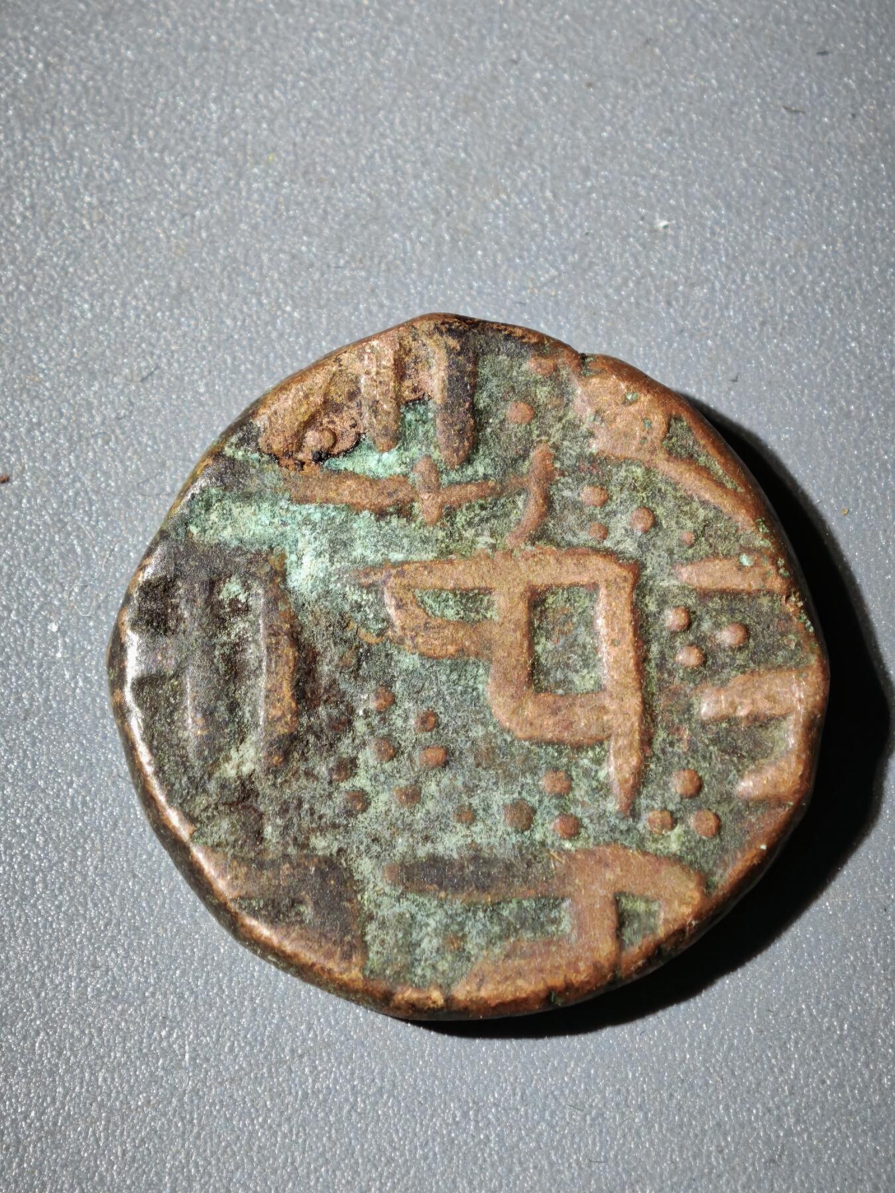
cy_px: 596
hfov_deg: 11.3
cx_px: 448
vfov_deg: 15.1
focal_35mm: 131
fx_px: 4516
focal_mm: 9
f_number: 2
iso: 400
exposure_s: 1/100
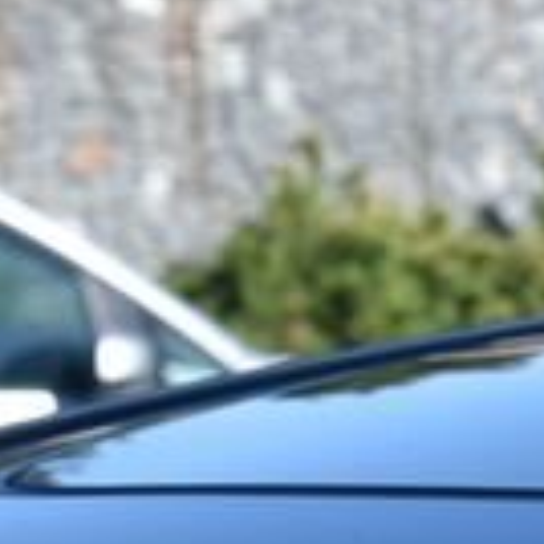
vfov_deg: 4.6
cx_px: 1685
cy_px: 576
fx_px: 6721
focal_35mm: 378
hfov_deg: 4.4
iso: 500
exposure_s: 1/320
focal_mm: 58
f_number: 9
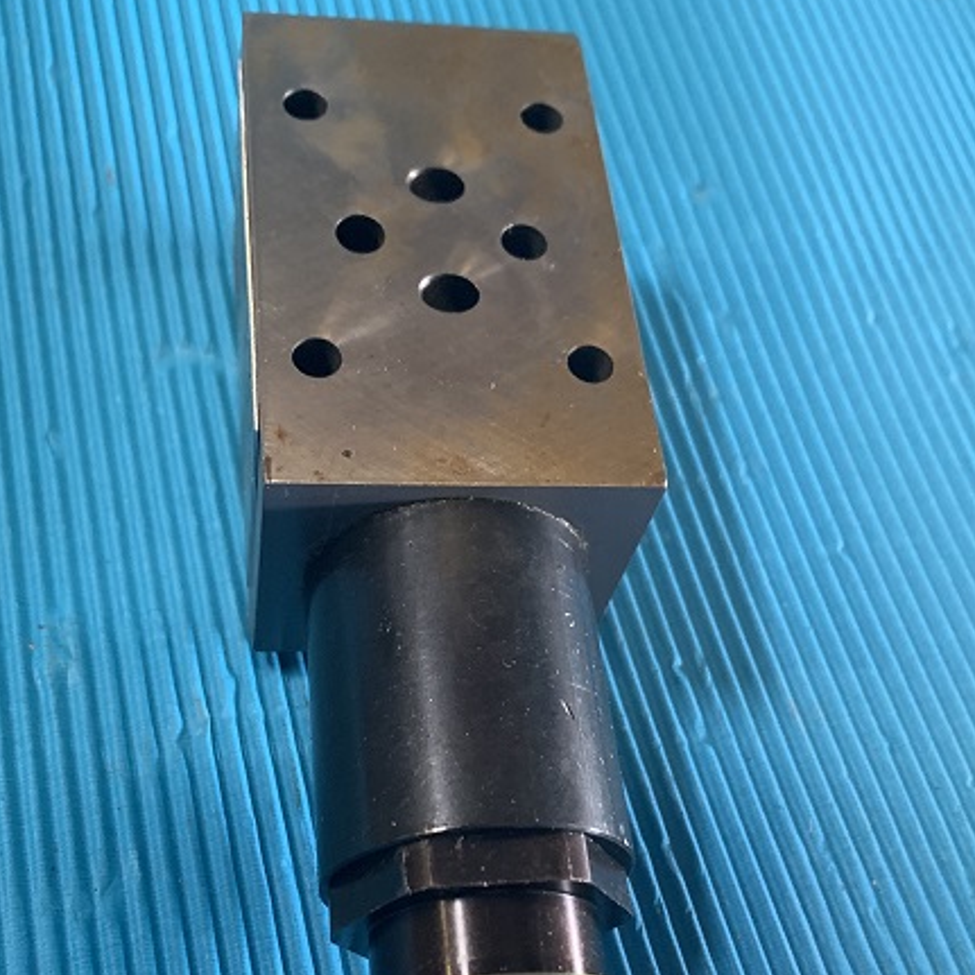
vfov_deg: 38.8
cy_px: 635
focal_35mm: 43
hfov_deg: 39.2
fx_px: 1370
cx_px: 460
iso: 400
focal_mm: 4.25
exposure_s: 1/43
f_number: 1.8
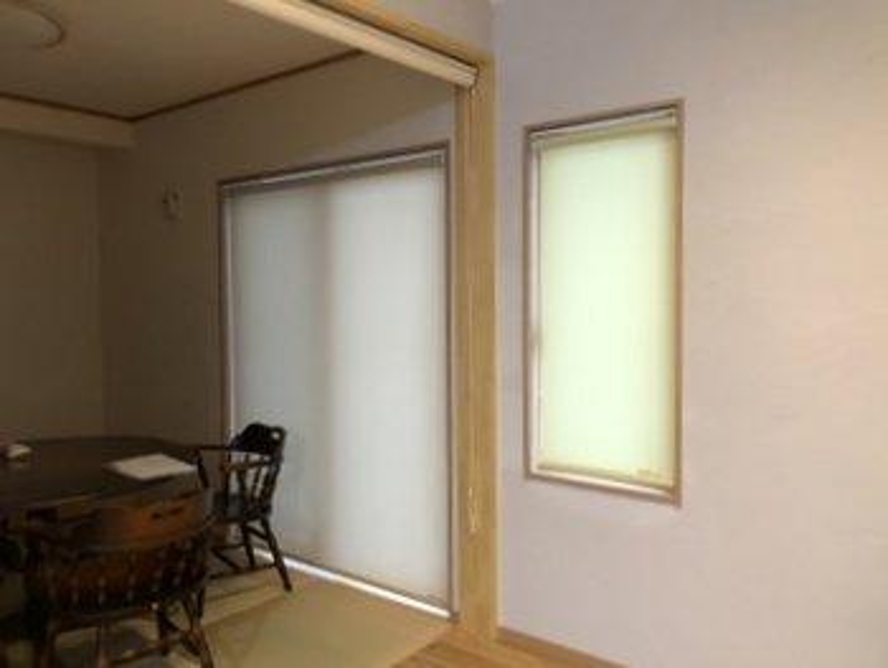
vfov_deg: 49.8
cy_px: 334
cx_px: 444
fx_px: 719
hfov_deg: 63.4
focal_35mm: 28
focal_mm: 4
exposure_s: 1/15
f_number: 1.8
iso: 64
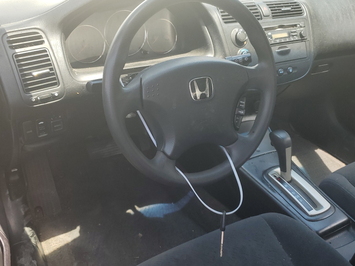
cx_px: 175
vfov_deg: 40.7
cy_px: 131
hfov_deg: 52.6
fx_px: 359
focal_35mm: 35
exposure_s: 1/455
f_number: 1.5
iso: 50
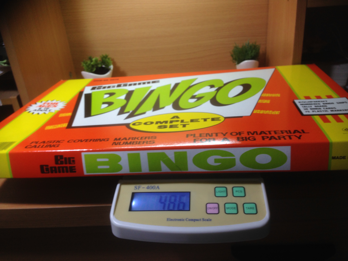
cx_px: 174
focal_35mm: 33
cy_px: 130
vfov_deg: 42.9
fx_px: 332
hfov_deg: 55.4
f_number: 2.4
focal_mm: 4.12
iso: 50
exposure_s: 1/40
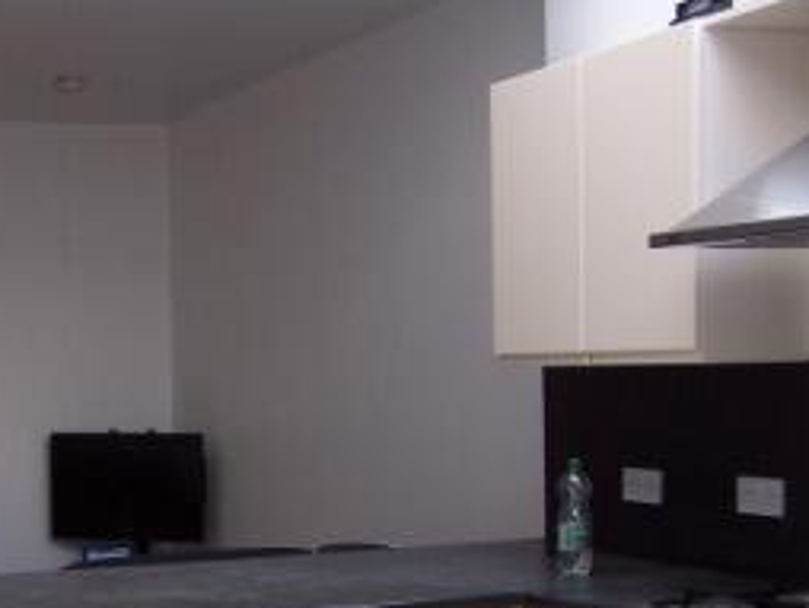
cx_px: 108
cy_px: 503
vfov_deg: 21.6
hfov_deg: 28.0
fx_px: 1567
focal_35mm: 67
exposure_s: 1/45
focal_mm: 6.3
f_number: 2.8
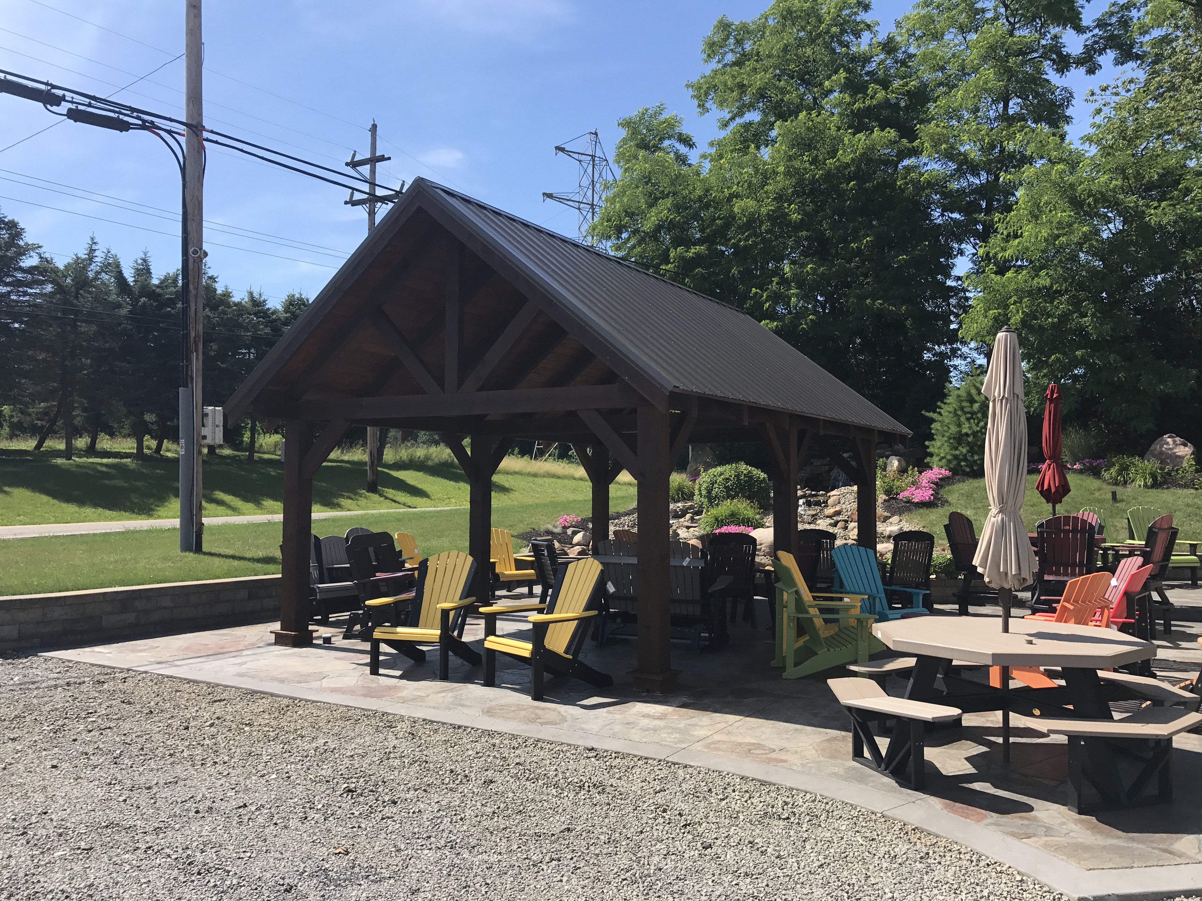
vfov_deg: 49.7
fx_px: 972
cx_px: 601
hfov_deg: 63.4
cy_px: 450
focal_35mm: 28
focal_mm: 3.99
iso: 20
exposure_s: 1/2660
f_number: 1.8
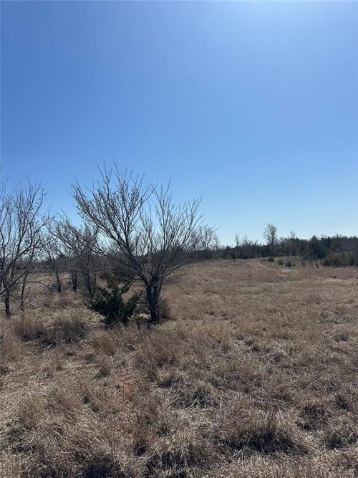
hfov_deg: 56.8
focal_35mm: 24
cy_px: 239
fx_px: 331
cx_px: 179
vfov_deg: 71.6
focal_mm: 6.86
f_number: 1.78
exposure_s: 1/7576
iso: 80
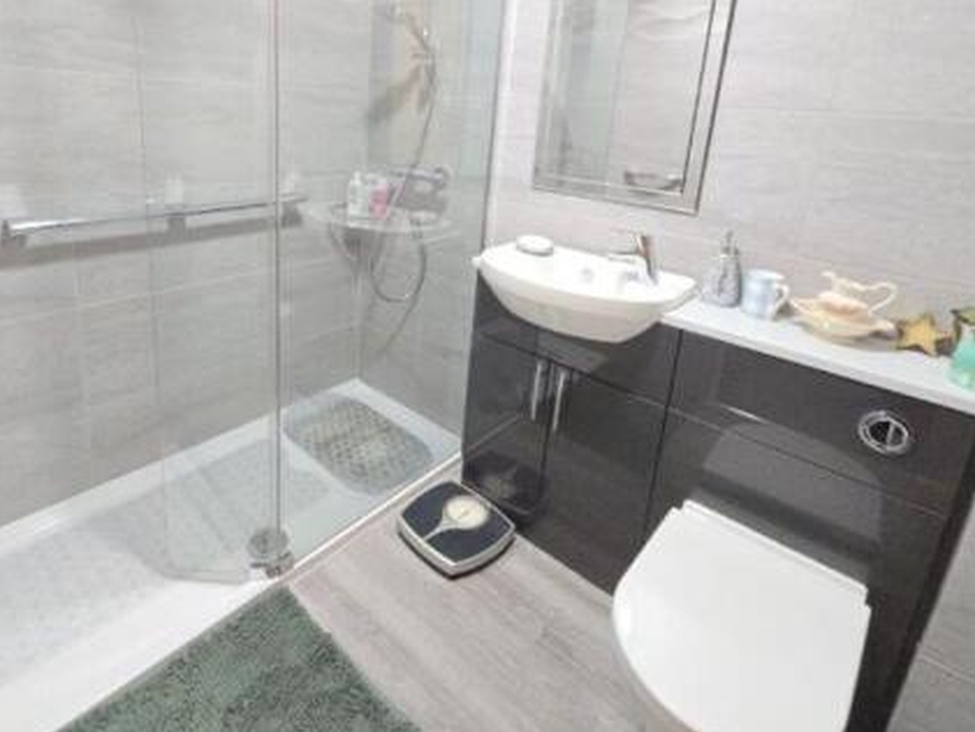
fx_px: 507
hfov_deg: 87.1
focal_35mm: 18
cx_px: 413
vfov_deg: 69.6
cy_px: 244
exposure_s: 1/50
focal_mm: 2.2
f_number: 2.2
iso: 320
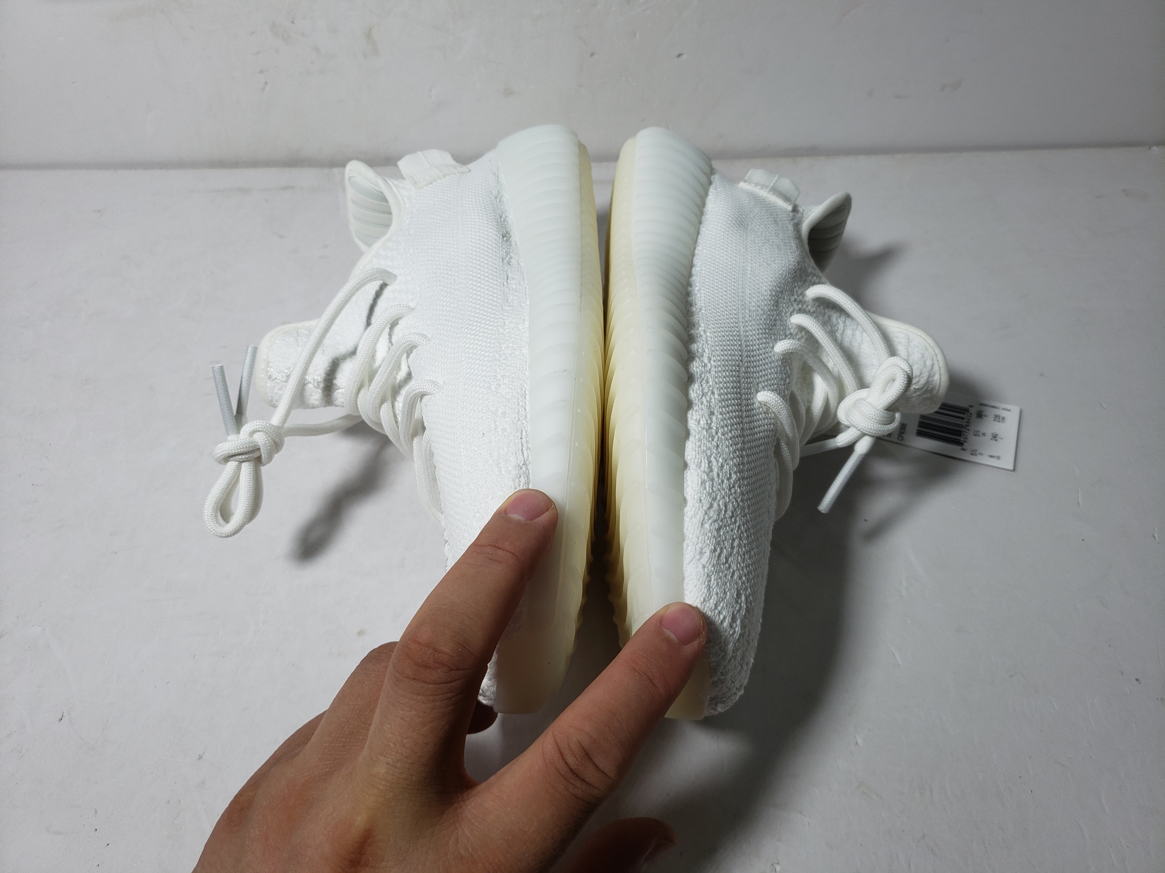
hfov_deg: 67.3
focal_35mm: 26
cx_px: 582
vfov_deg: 53.1
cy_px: 436
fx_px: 875
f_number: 1.5
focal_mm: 4.3
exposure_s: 1/612
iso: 50
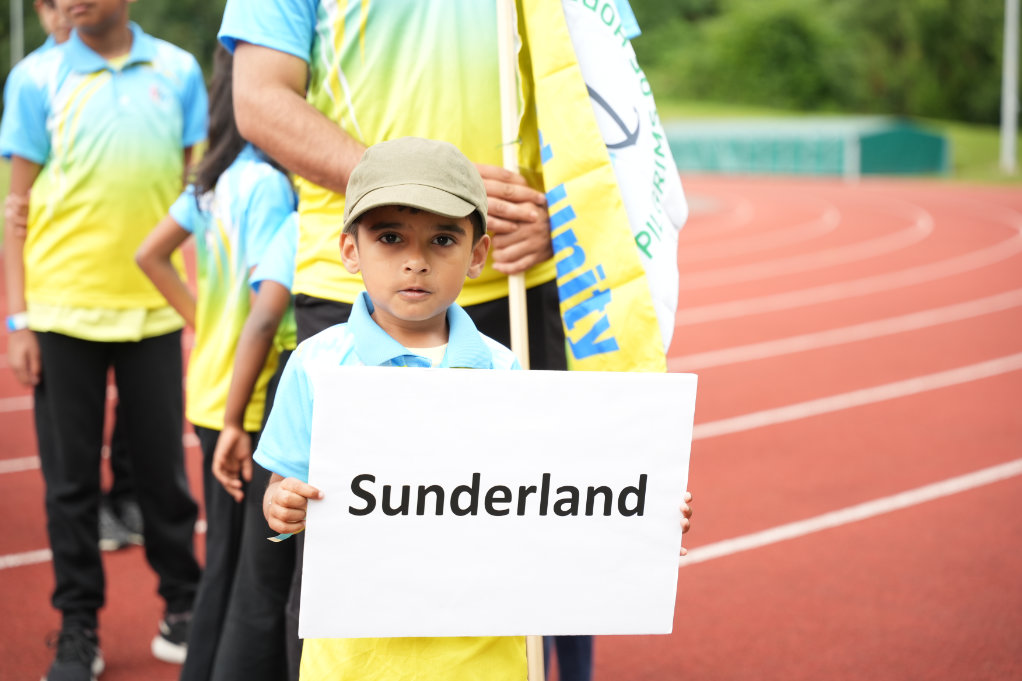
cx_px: 511
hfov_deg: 28.8
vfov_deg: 19.5
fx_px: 1987
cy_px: 340
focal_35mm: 70
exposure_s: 1/800
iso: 400
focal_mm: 70
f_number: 2.8
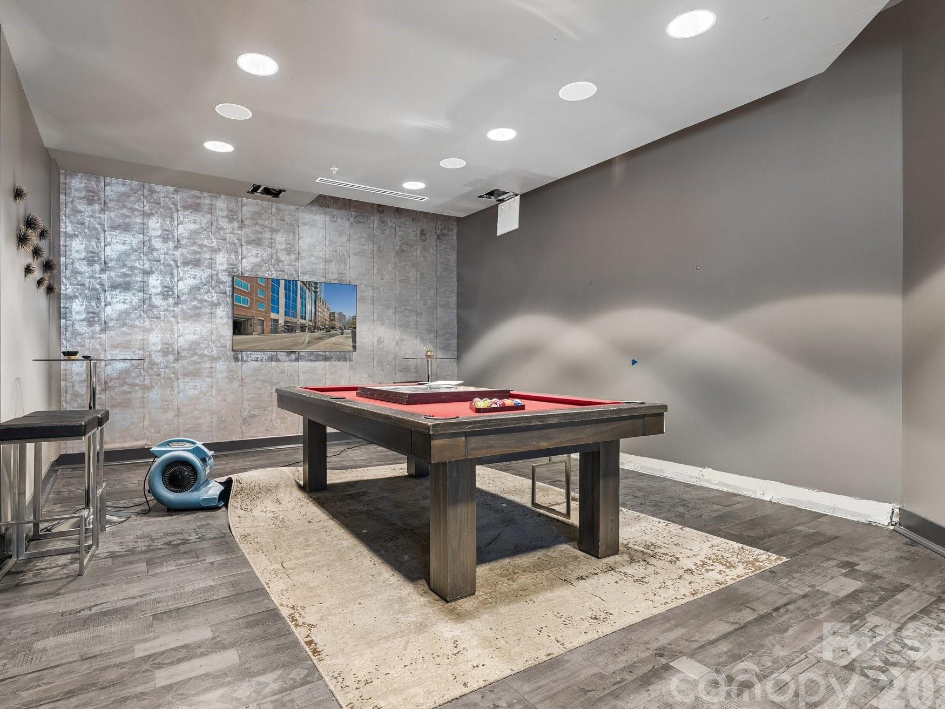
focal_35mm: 18
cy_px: 360
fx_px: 491
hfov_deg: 87.6
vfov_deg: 71.6
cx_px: 442
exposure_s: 1
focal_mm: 16
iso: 400
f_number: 8
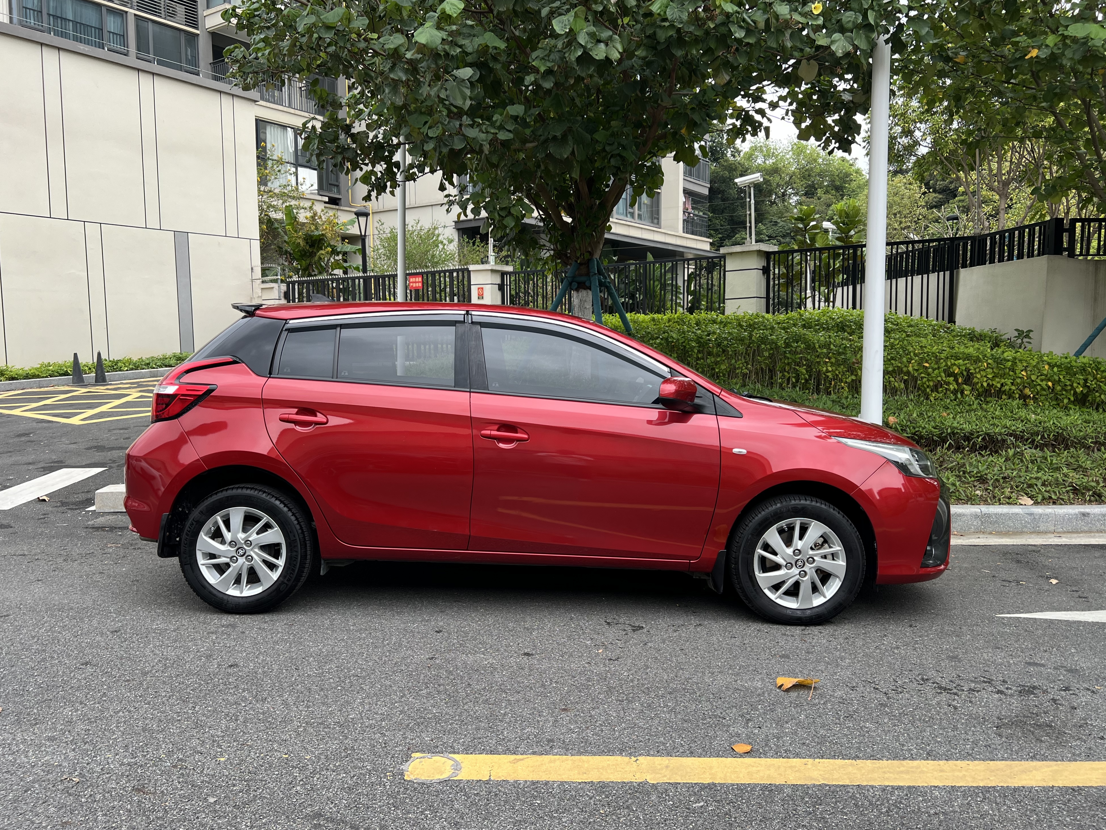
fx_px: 863
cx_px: 546
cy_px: 412
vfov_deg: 51.4
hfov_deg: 65.3
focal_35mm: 27
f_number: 1.5
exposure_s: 1/223
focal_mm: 5.7
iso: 40
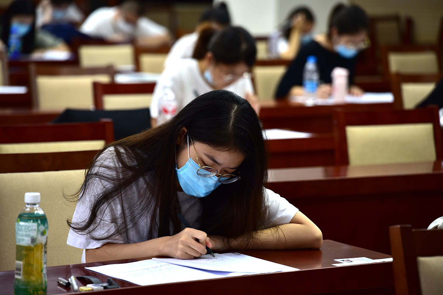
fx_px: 1723
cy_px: 148
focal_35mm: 140
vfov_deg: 9.8
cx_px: 222
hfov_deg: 14.6
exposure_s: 1/40
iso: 160
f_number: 4
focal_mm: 140
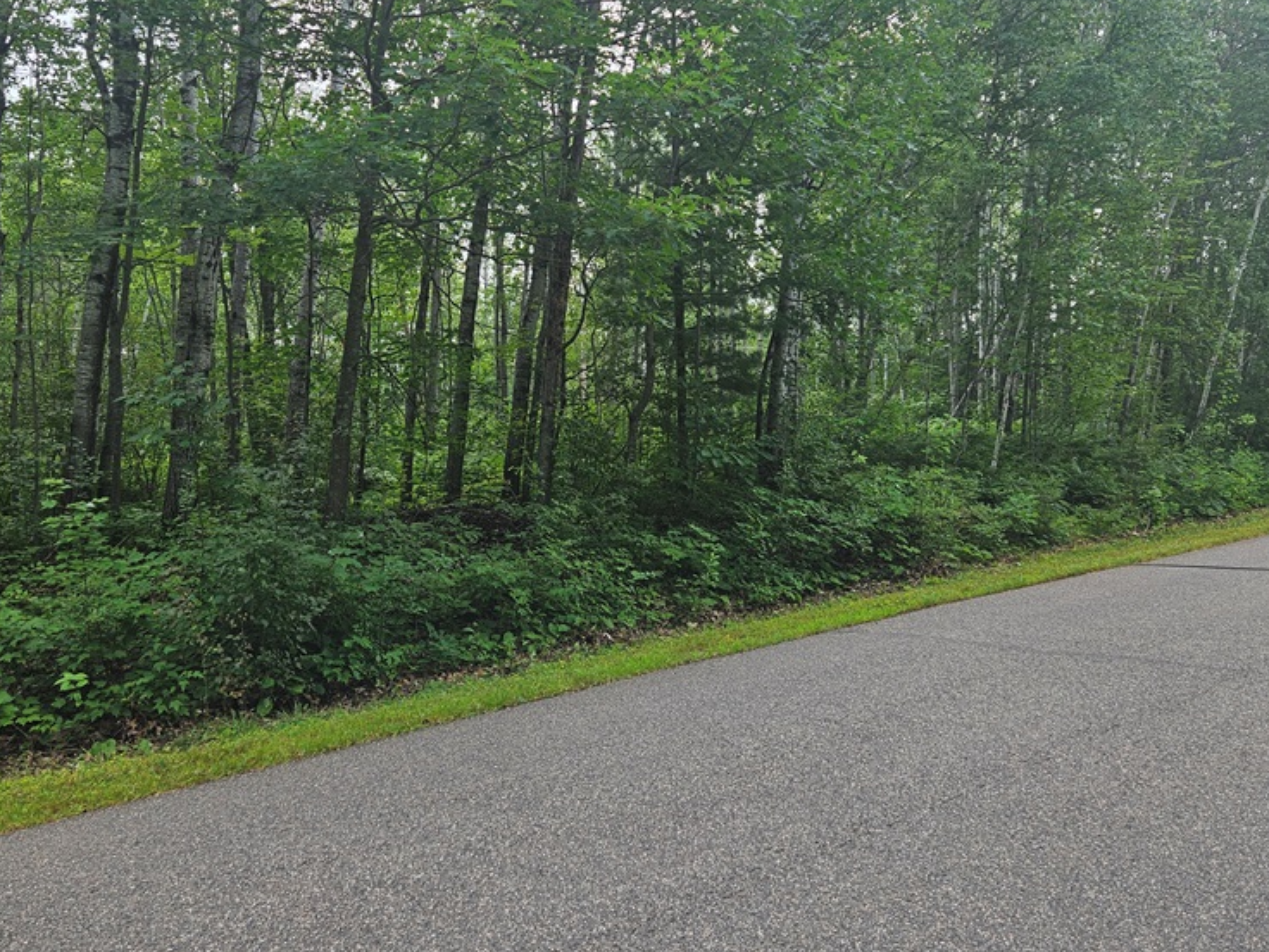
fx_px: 1173
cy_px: 386
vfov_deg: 44.0
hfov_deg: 56.8
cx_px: 605
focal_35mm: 32
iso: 25
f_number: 1.8
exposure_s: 1/557
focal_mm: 5.4
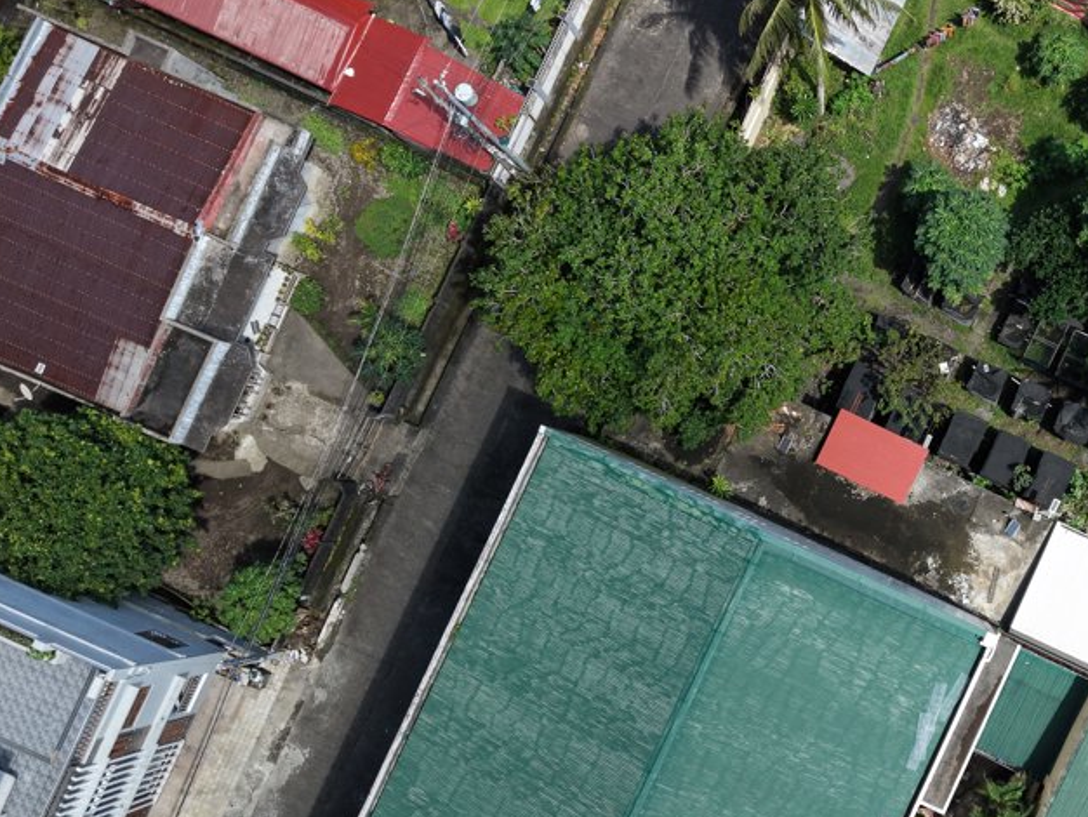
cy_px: 523
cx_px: 926
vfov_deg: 31.4
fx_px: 1446
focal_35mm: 46
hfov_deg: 39.0
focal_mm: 8.67
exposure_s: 1/2500
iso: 140
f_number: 1.8
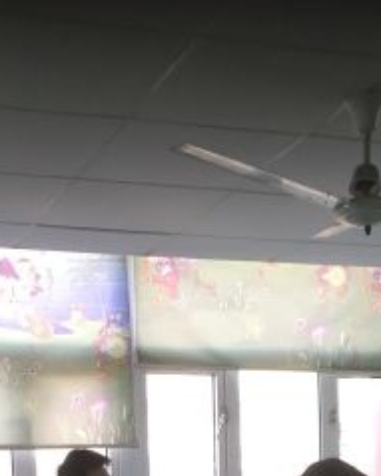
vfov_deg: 20.6
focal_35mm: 83
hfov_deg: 18.5
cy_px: 649
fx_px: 1171
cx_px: 163
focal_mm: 4.15
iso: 32
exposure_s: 1/33
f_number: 2.2
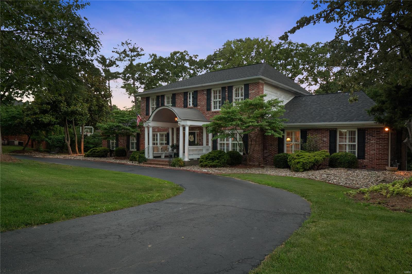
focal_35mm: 24
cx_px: 206
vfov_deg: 53.1
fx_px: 275
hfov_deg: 73.8
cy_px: 137
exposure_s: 1/25
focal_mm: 12
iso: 400
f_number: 7.1
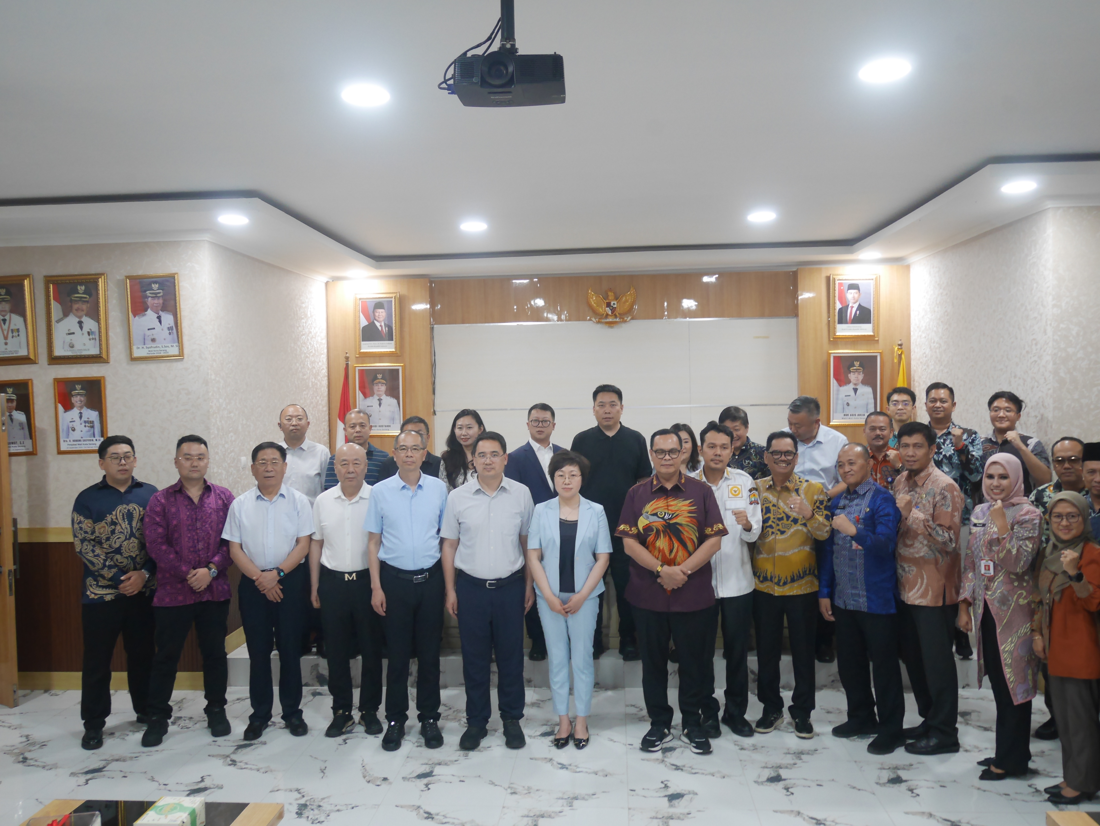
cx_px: 550
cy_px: 413
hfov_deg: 59.9
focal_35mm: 30
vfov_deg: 46.8
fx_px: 954
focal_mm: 15
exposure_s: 1/60
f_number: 3.7
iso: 1000
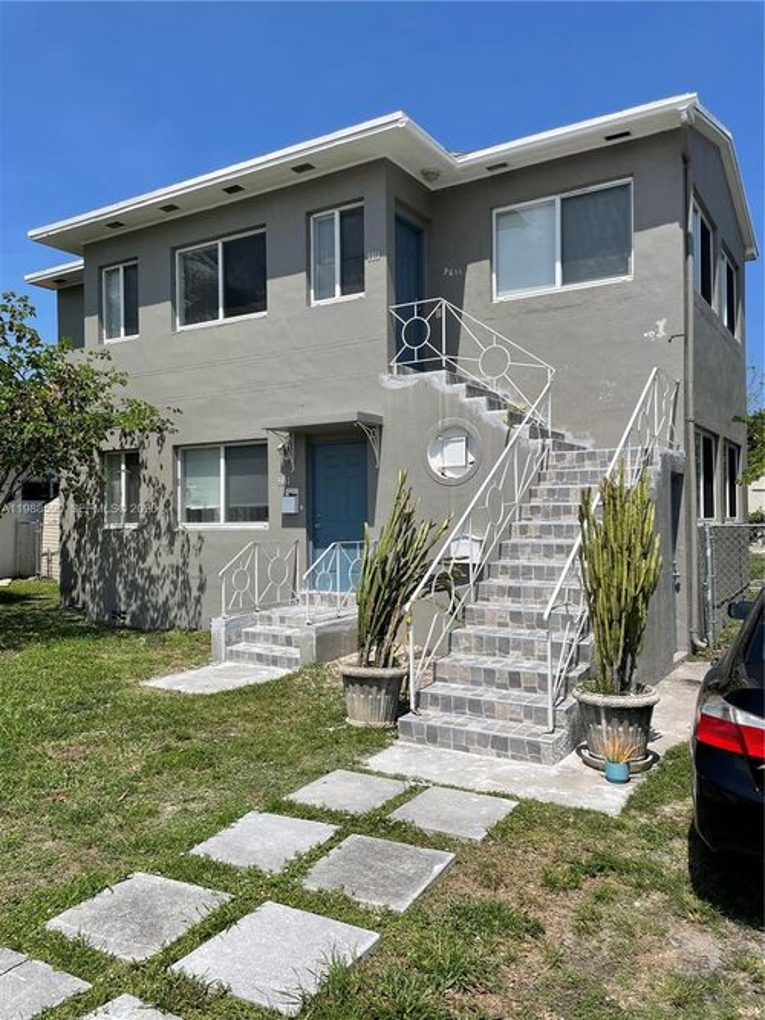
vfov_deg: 67.3
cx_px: 382
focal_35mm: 26
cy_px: 510
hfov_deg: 53.0
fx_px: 766
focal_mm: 4.2
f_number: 1.6
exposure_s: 1/4651
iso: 32
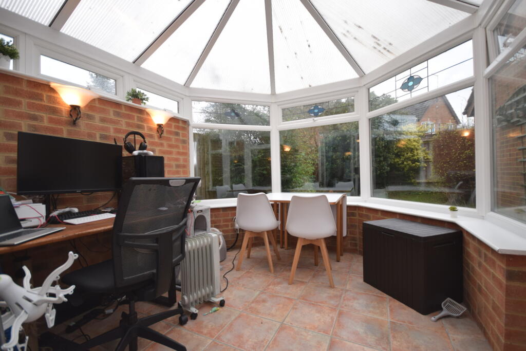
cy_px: 176
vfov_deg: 77.3
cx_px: 263
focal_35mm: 15
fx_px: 219
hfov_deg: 100.4
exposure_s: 1/60
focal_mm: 10
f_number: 4
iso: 400
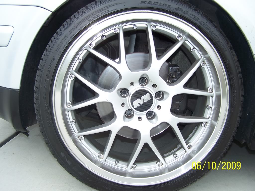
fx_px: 280
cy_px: 96
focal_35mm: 38
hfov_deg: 49.0
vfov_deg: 37.7
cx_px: 128
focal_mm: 6.3
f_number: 2.8
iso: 80
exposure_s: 1/500
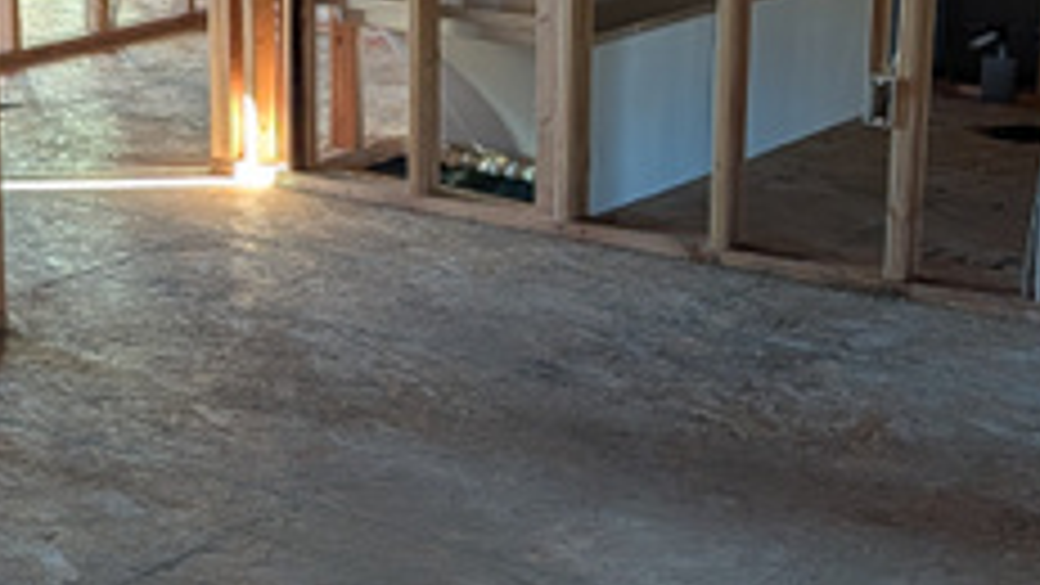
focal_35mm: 87
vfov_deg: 13.9
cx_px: 392
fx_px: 2399
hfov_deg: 24.4
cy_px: 230
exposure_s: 1/282
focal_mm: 6.9
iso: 328
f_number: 1.68
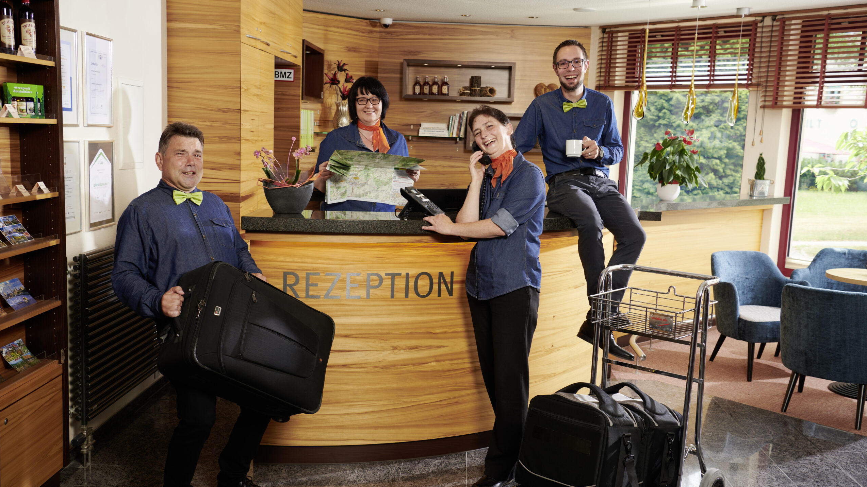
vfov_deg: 29.7
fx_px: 920
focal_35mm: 40
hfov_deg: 50.5
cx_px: 432
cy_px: 268
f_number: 5.6
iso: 200
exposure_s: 1/60
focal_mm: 38
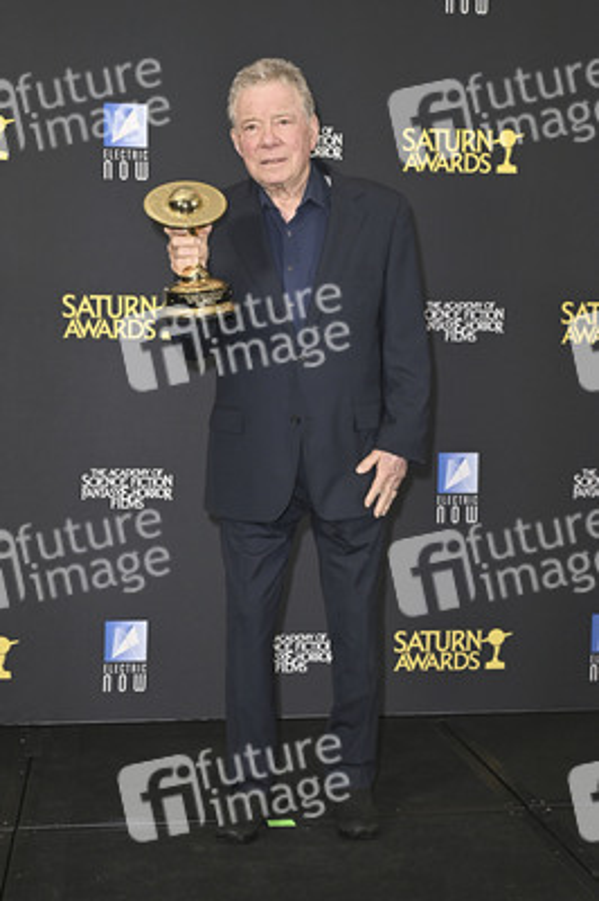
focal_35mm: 47
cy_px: 450
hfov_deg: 28.6
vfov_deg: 41.9
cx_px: 300
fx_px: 1175
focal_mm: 47
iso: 2000
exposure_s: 1/320
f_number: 5
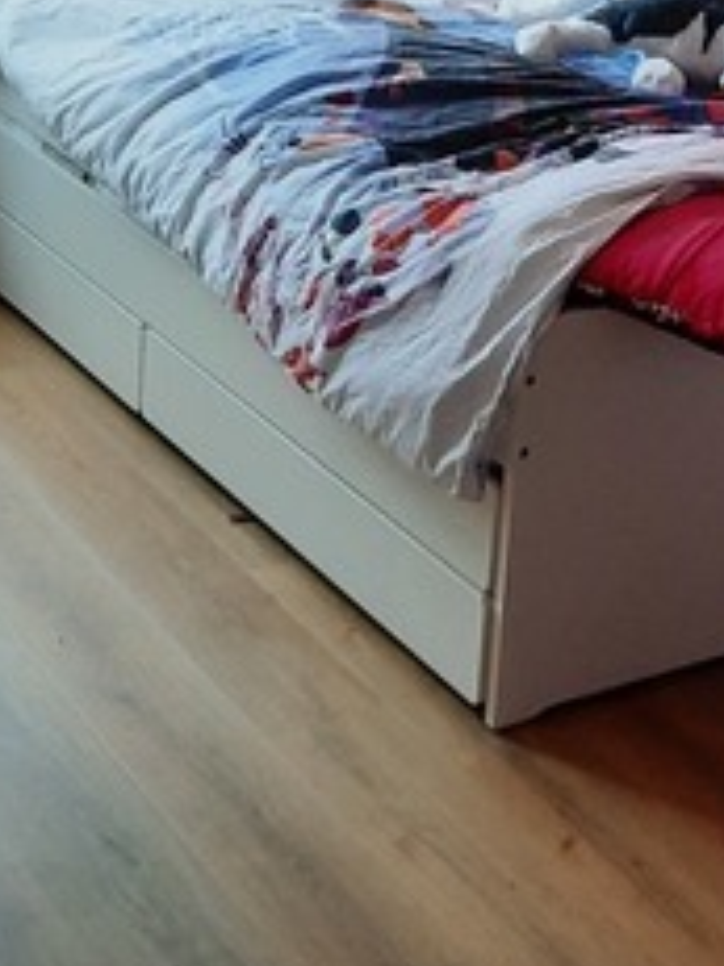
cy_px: 59
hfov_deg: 17.6
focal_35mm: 83
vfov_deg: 22.9
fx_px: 2317
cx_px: 582
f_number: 2
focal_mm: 4.6
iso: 250
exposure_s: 1/50
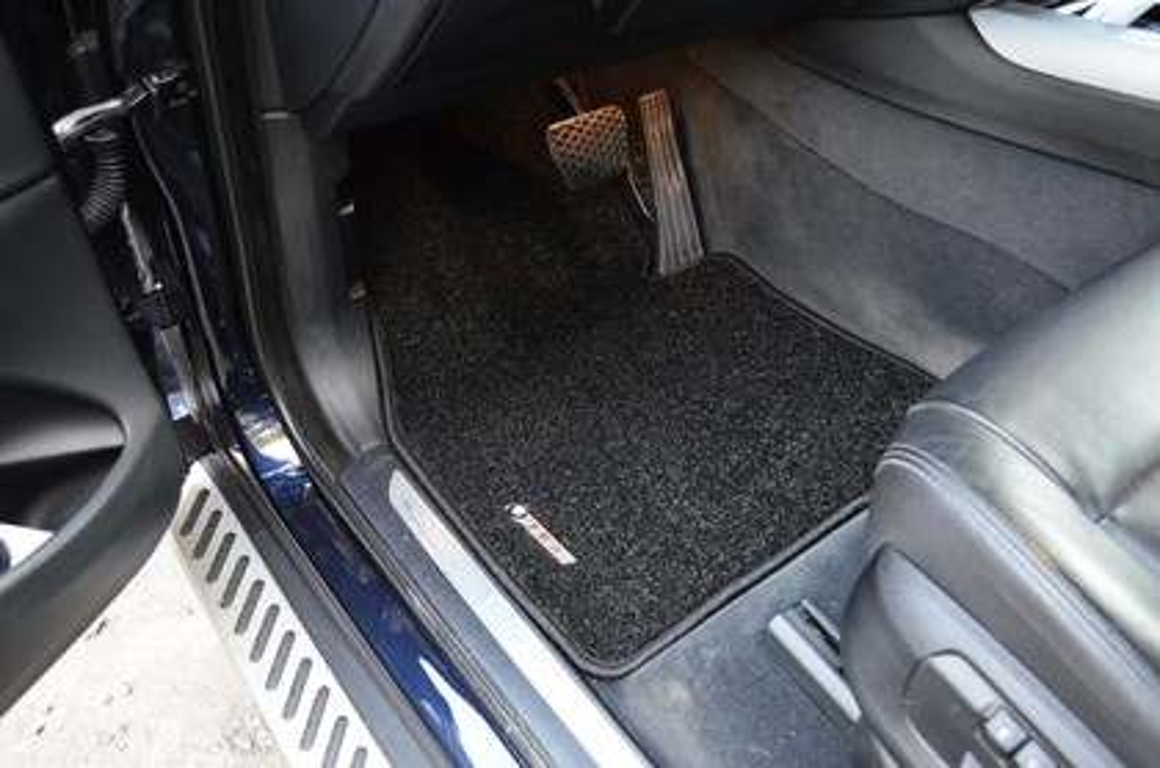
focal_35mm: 33
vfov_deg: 39.8
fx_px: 1061
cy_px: 384
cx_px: 580
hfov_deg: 57.3
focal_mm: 22
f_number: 3.8
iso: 2000
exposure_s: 1/30
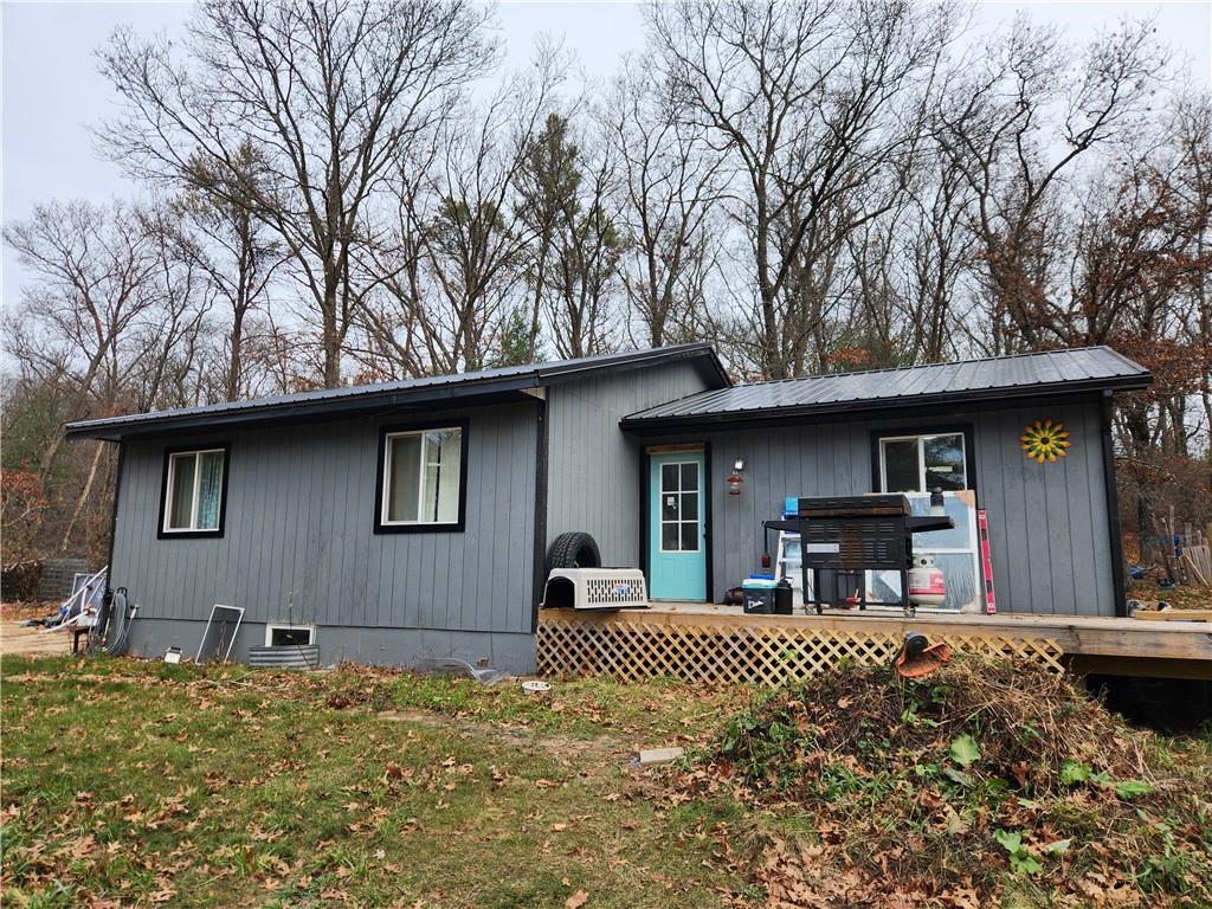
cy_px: 454
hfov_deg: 73.9
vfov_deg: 58.9
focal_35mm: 23
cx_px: 606
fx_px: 805
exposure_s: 1/461
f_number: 1.8
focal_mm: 5.4
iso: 20
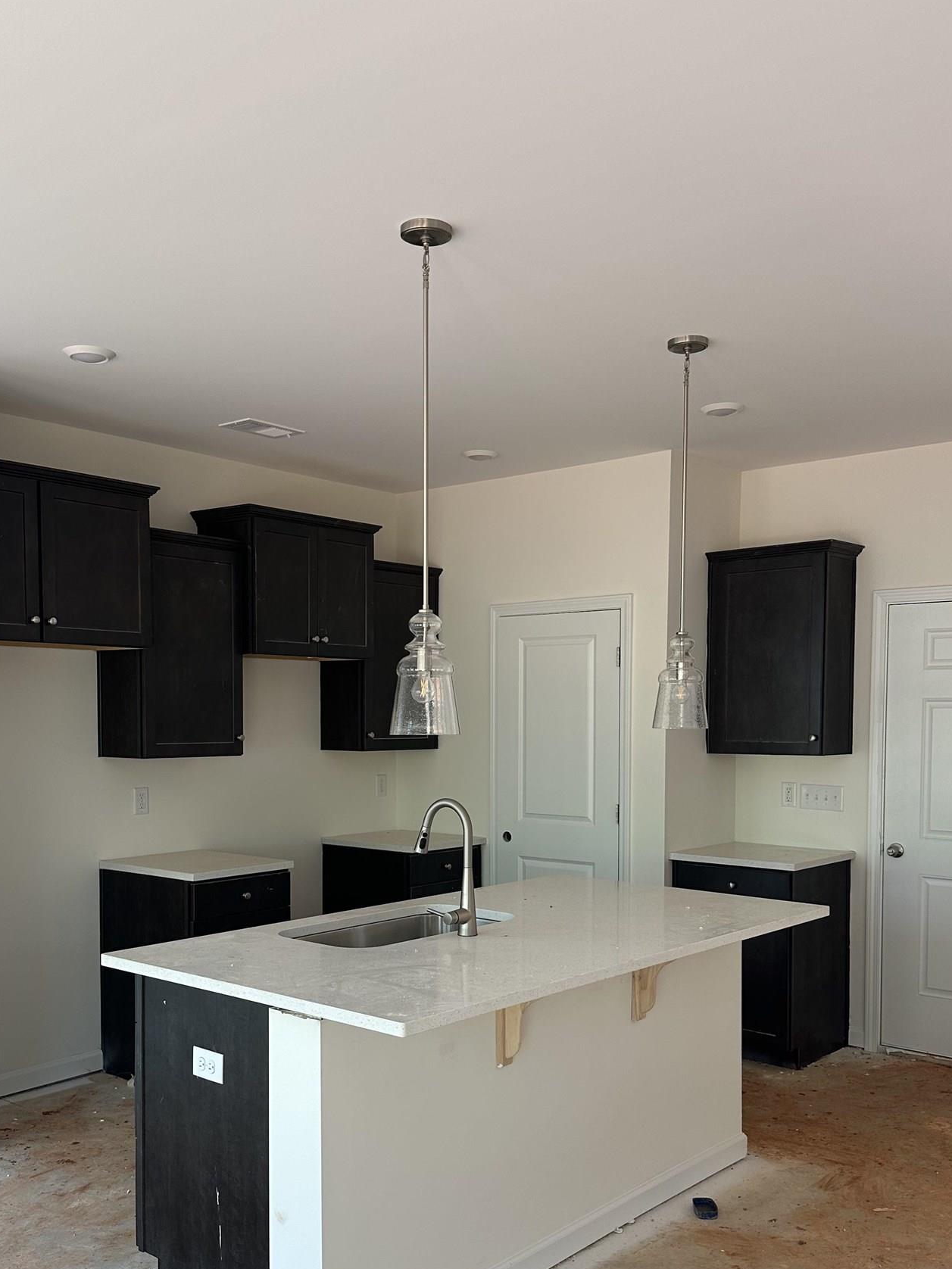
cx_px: 440
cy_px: 759
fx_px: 1210
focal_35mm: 33
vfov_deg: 55.0
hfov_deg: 42.9
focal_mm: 6.86
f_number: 1.78
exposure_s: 1/121
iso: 125
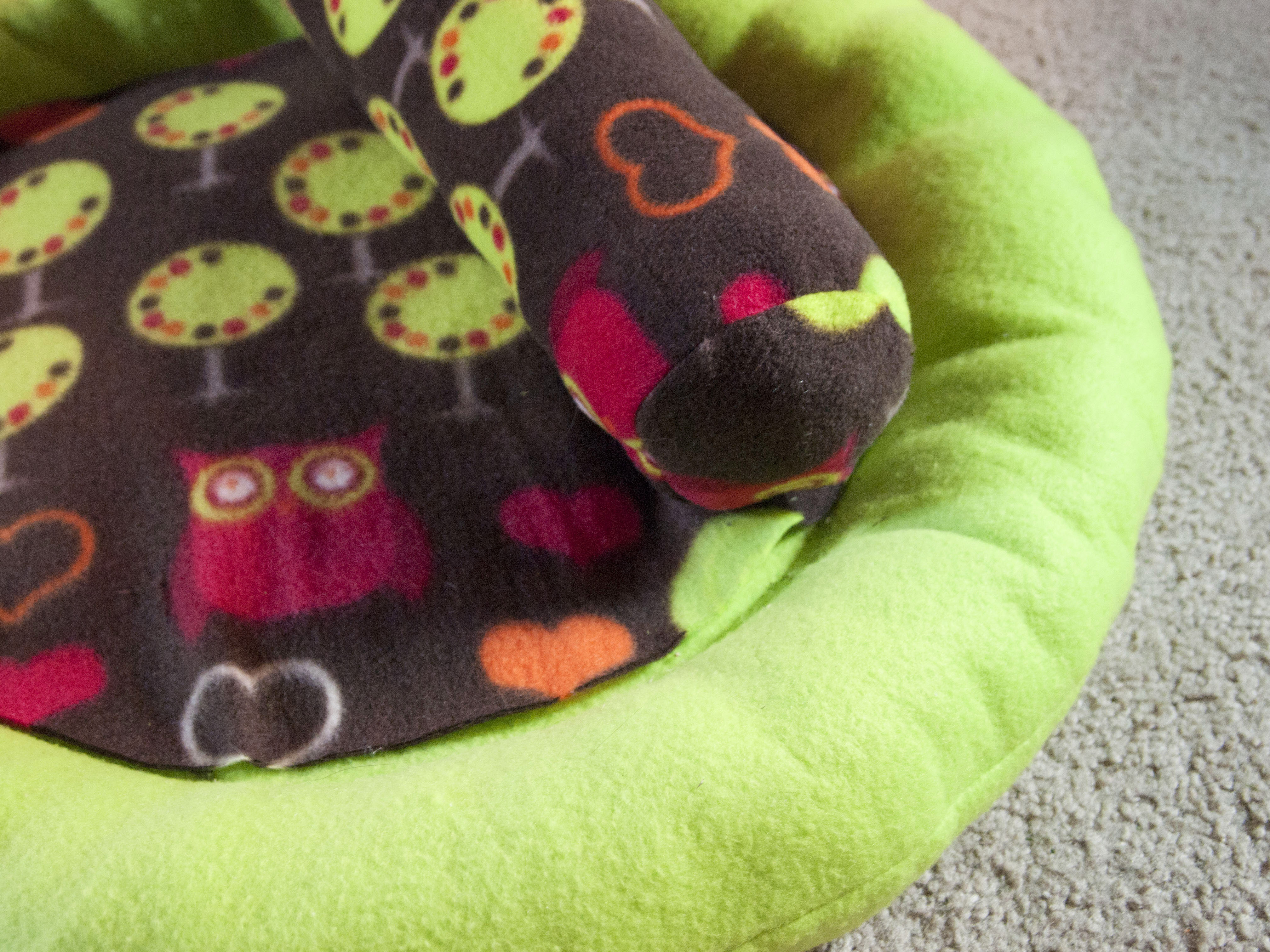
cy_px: 476
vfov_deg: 29.1
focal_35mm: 50
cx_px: 635
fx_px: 1834
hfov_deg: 38.2
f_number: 4.4
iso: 1600
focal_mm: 25
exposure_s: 1/25
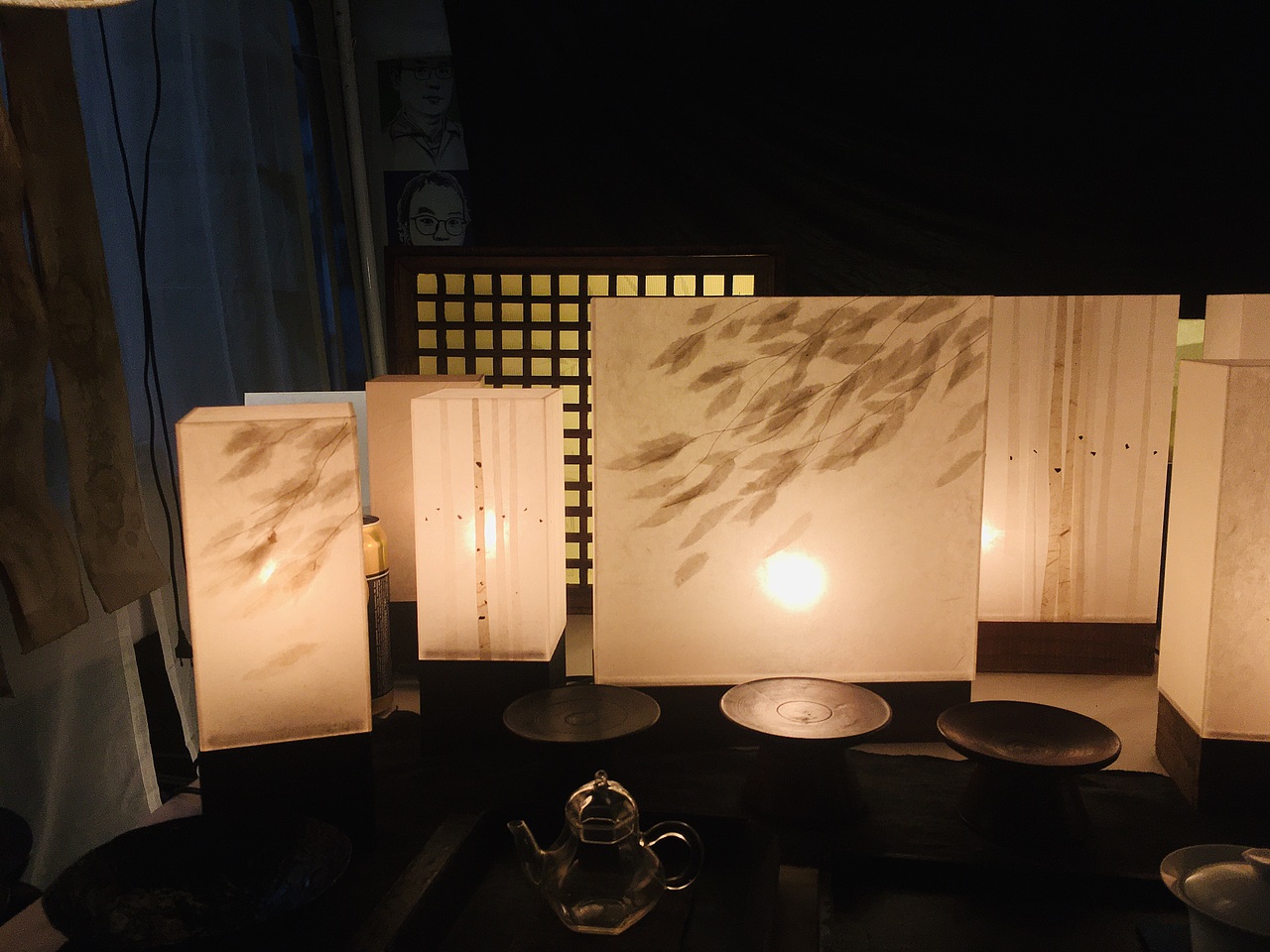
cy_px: 476
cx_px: 635
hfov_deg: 61.7
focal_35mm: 29
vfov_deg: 48.2
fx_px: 1064
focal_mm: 4.15
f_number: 2.2
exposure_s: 1/100
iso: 40
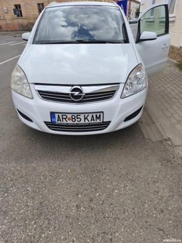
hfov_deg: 58.9
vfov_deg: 73.9
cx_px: 91
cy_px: 122
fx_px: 161
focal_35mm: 23
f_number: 1.65
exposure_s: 1/300
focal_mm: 6.18
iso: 50
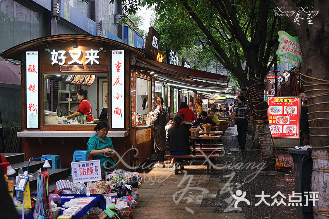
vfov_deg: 23.8
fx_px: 521
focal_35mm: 57
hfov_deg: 35.1
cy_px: 110
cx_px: 164
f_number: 5
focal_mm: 57
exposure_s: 1/160
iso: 1250
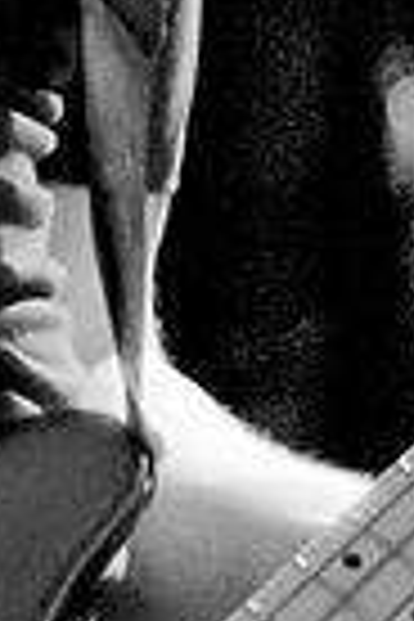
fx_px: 8452
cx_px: 234
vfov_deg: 4.2
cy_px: -135
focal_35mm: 490
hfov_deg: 2.8
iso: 800
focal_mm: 50
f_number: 1.4
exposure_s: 1/80
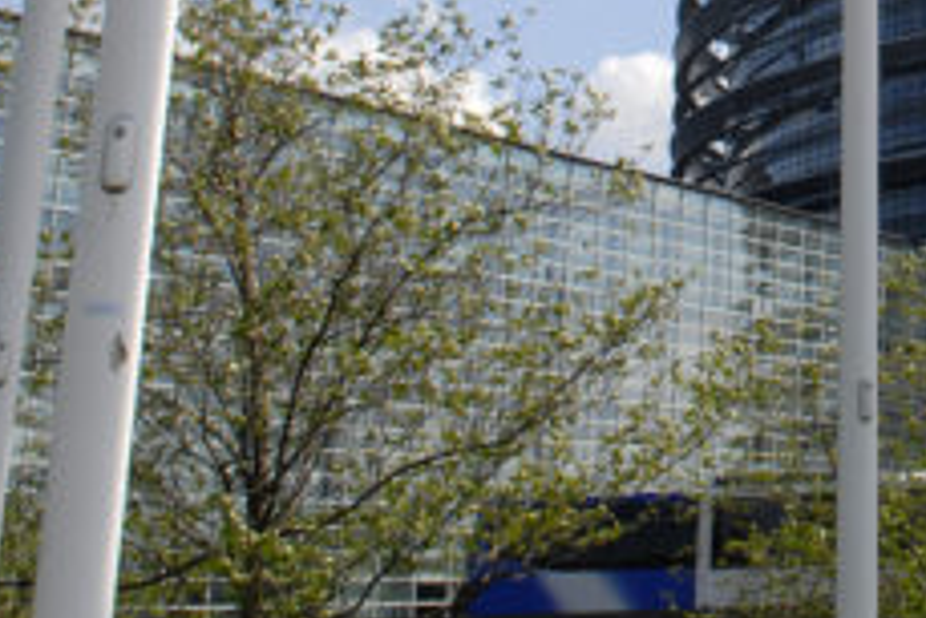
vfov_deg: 15.0
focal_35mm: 86
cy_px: -259
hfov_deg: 21.1
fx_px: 2205
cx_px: 1266
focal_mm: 17
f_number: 7.1
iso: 200
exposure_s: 1/640
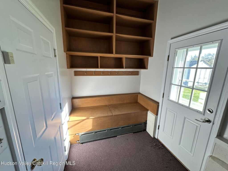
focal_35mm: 14
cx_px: 114
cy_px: 86
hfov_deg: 102.1
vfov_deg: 85.7
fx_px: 92
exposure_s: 1/99
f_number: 2.2
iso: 80
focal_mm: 2.22
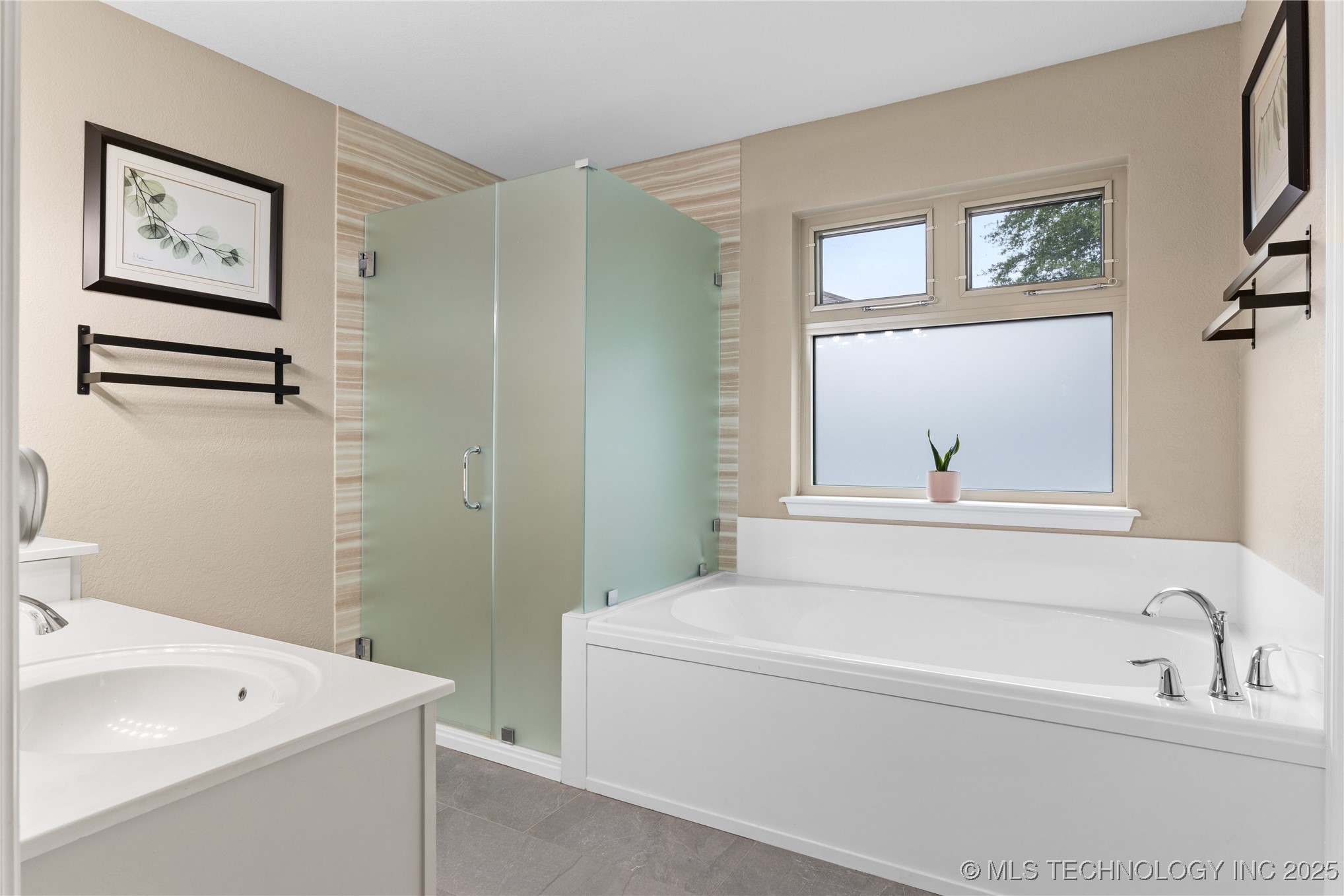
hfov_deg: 90.0
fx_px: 672
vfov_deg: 67.4
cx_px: 672
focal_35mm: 18
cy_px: 448
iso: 640
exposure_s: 1/5
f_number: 11
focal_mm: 18
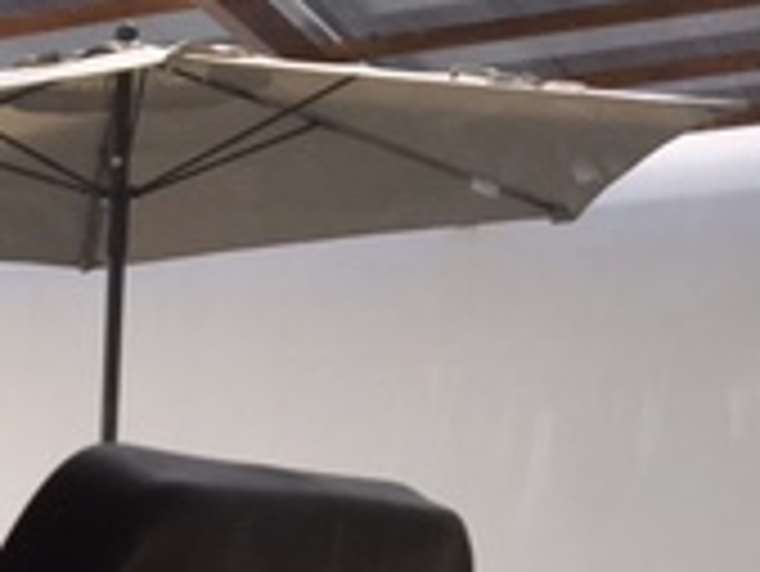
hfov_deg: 15.2
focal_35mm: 110
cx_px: -648
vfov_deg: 12.8
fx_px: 2417
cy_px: 847
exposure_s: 1/718
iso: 25
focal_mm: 4.15
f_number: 2.2
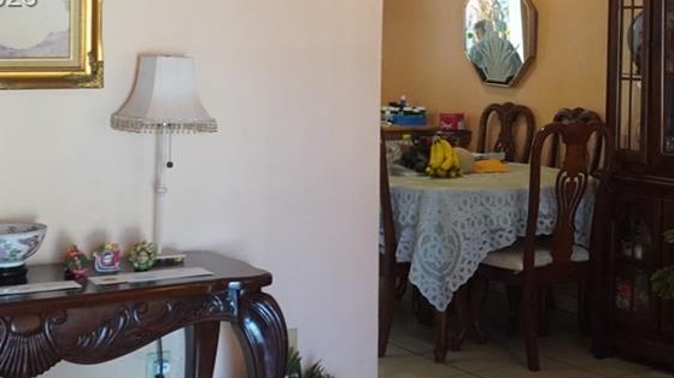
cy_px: -2
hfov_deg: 28.1
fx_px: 1286
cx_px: 626
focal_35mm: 72
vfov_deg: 16.4
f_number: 3.5
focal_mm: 16
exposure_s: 1/160
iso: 1600
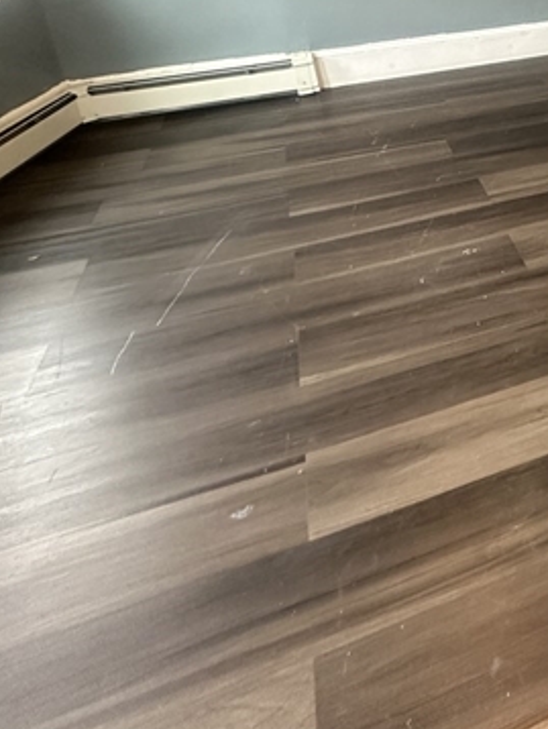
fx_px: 632
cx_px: 530
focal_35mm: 30
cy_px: 71
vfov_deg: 52.6
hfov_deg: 41.6
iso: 400
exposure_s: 1/60
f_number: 2.2
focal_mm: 2.22
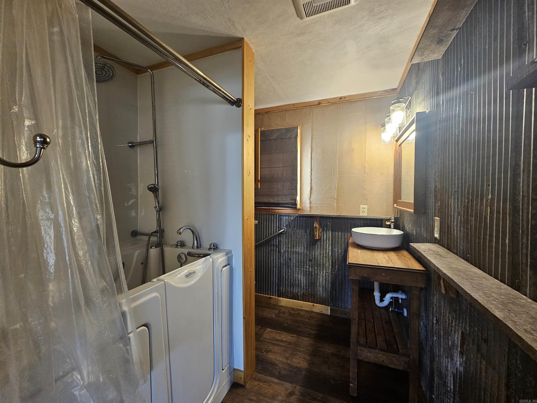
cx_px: 268
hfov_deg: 106.2
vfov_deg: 89.9
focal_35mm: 13
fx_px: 202
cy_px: 202
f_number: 2.2
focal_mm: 2.2
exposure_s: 1/60
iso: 250
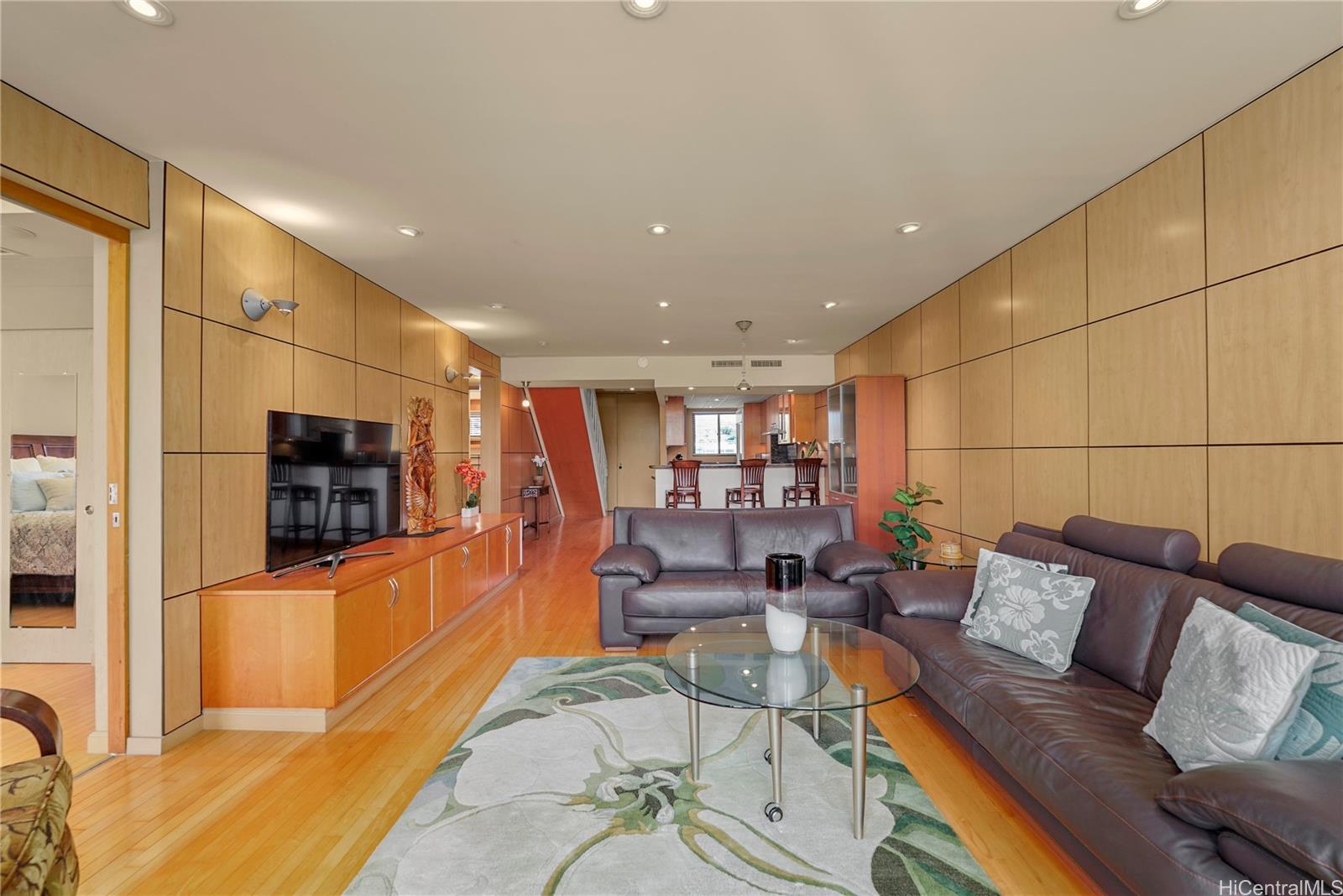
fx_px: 522
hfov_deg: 104.2
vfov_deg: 81.3
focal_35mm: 14
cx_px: 672
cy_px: 448
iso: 320
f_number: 6.3
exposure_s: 1/25
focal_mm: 14
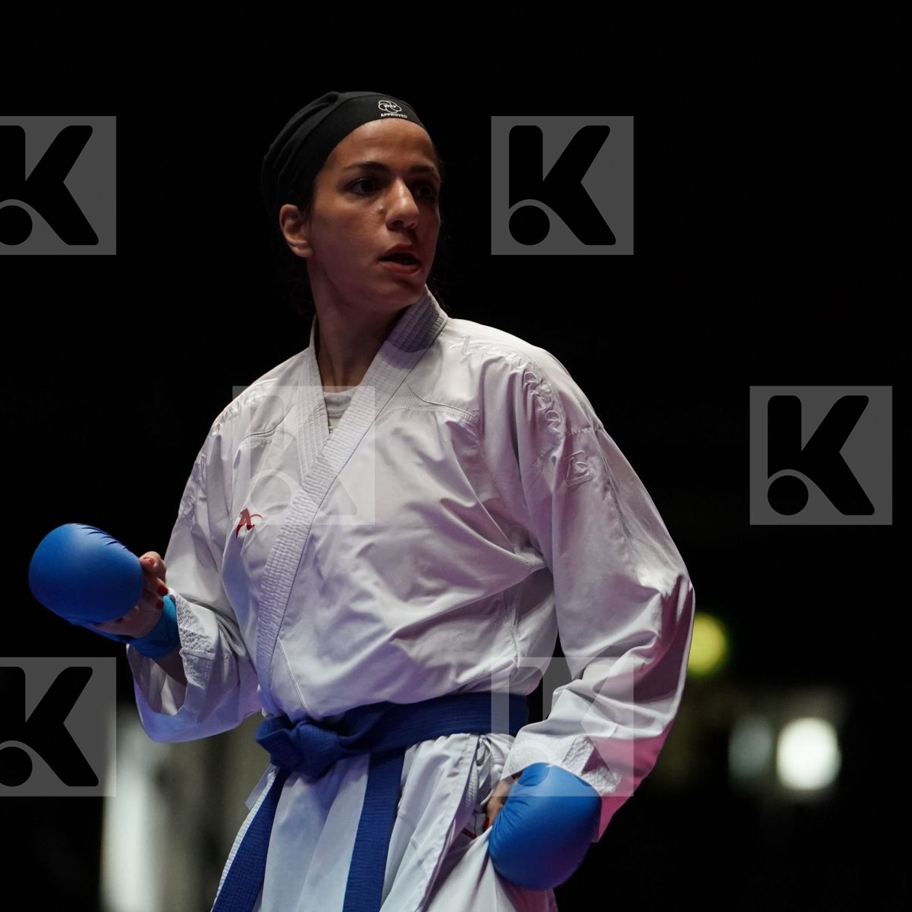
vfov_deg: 5.1
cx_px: 562
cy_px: 456
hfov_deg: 5.1
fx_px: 10224
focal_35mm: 343
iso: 3200
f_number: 2.8
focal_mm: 179
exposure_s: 1/1000
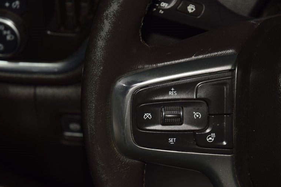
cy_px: 108
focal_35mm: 142
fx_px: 1109
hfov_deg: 14.4
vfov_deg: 9.7
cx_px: 181
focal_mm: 70
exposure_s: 1/125
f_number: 8
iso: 100
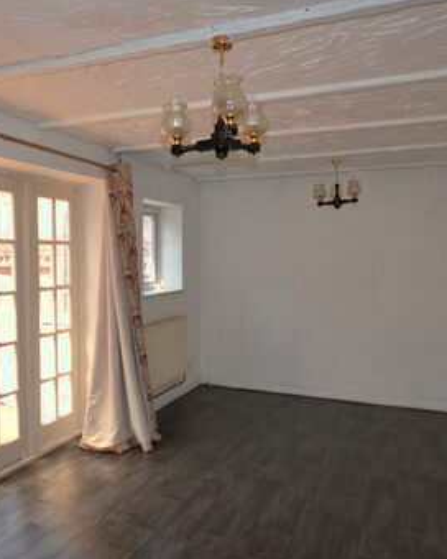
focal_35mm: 29
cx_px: 171
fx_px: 480
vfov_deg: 60.4
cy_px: 292
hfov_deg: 49.5
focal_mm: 10
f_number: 4
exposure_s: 1/125
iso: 200
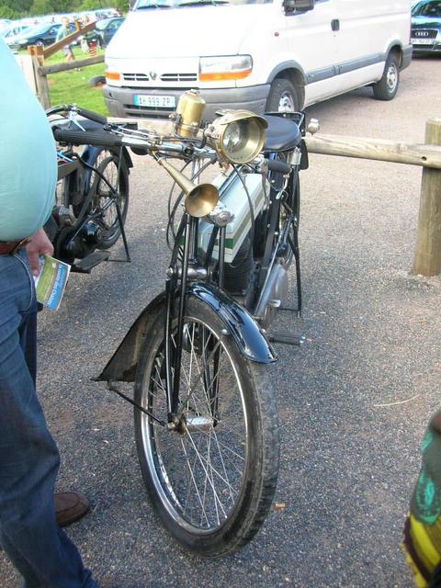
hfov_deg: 40.7
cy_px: 294
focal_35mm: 35
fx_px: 595
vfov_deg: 52.6
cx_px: 220
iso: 50
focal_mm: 5.8
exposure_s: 1/61.4
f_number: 2.8
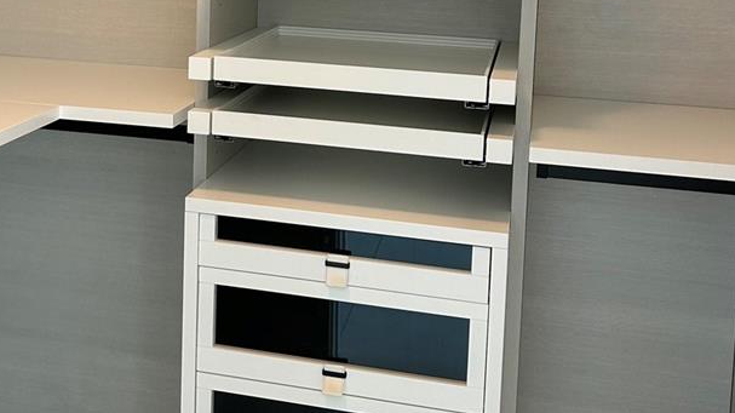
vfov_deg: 20.7
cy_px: -1
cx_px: 217
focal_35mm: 56
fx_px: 1091
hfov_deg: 36.6
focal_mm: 5.7
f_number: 1.5
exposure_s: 1/60
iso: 80
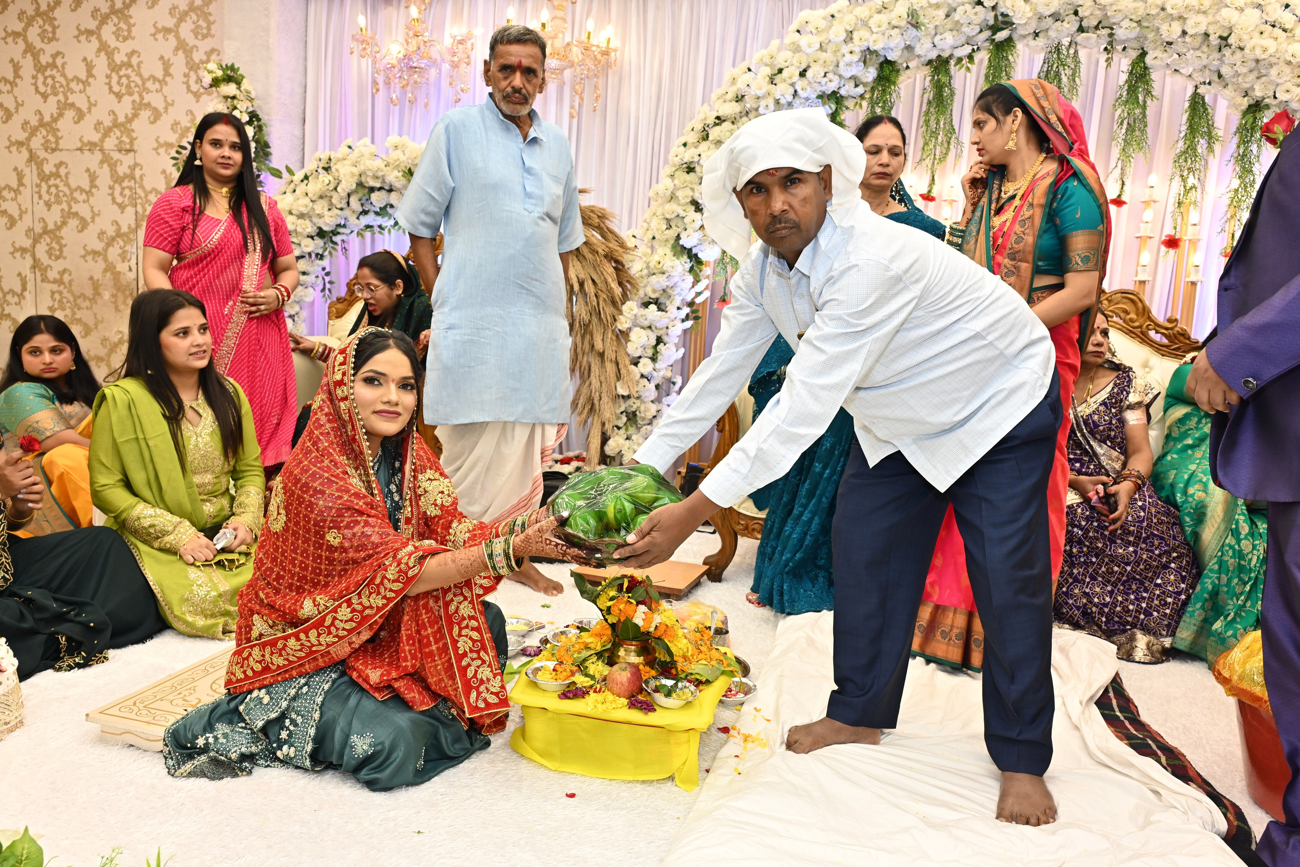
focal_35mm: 26
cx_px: 650
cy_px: 434
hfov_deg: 69.4
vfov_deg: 49.6
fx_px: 939
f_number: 5.6
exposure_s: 1/200
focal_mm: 26
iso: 800
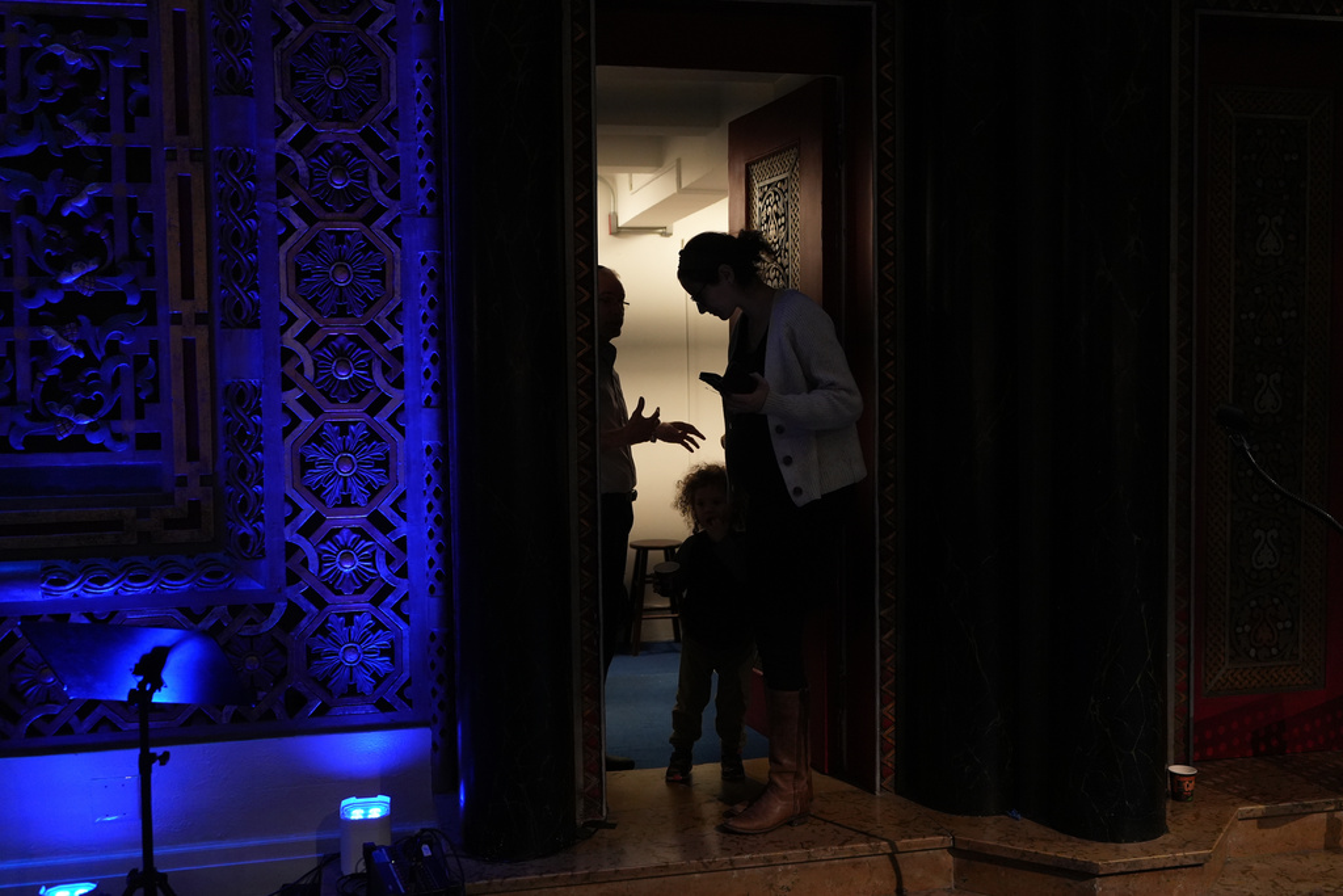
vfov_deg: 36.9
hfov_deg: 53.1
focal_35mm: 36
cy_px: 448
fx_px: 1343
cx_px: 672
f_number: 3.2
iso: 3200
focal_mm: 36
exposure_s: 1/250
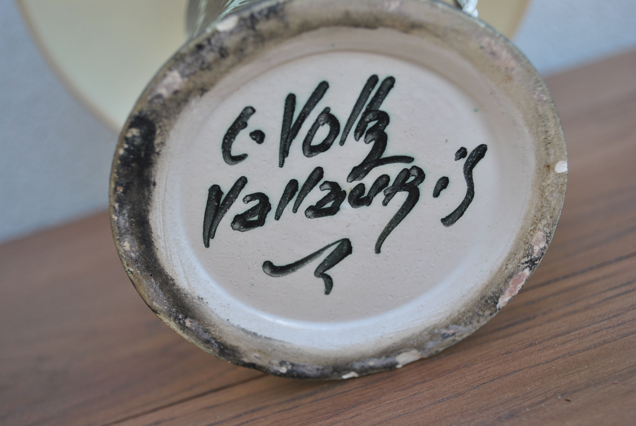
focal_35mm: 48
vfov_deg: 28.2
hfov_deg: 41.1
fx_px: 849
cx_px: 318
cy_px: 213
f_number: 5.6
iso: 160
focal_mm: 32
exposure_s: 1/125
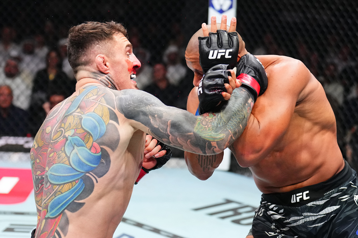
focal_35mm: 70
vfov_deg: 19.5
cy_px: 119
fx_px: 696
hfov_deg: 28.8
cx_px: 179
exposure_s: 1/1600
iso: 3200
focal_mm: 70
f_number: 2.8
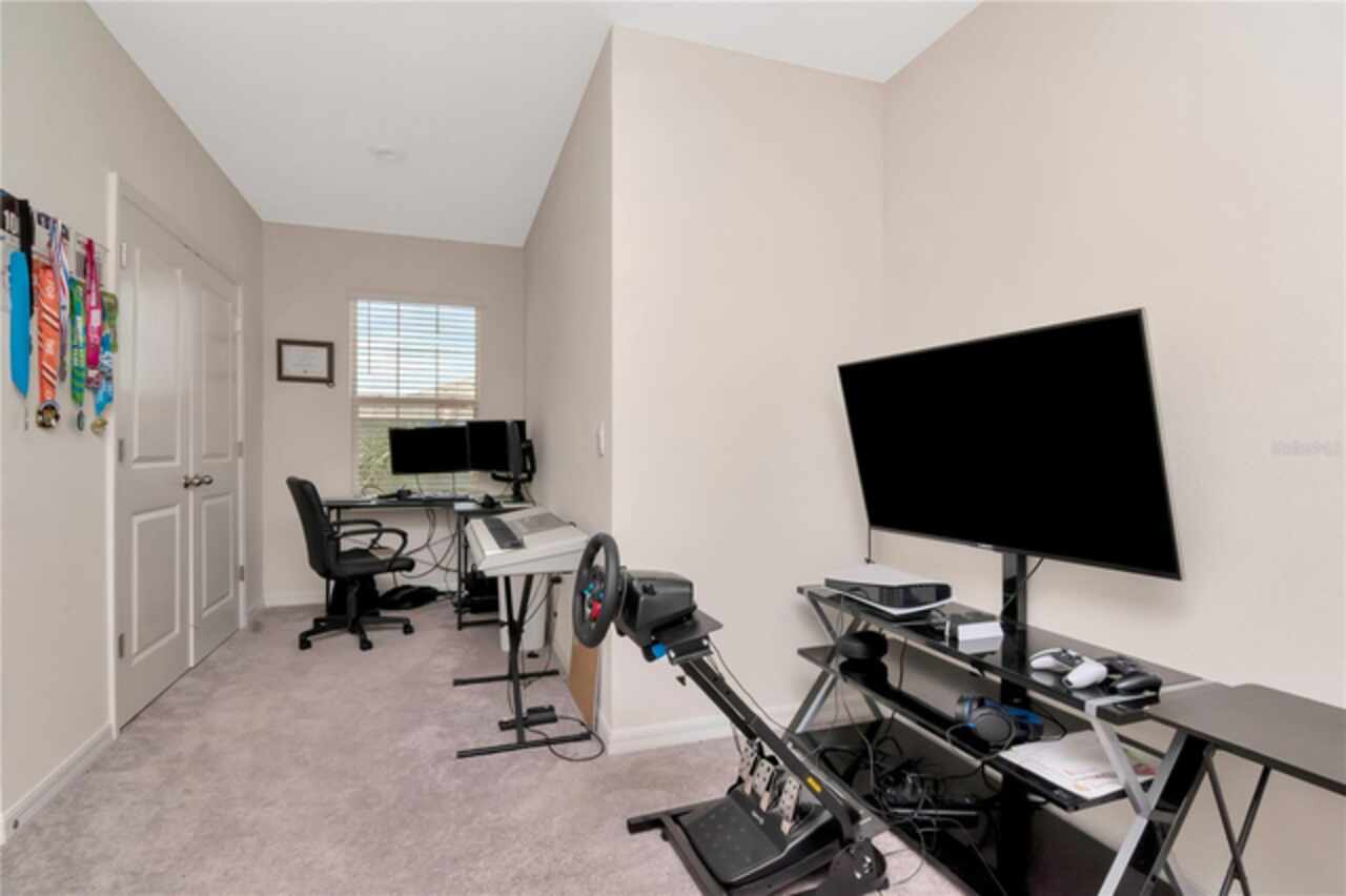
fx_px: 617
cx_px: 673
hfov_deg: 95.0
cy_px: 448
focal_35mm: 16
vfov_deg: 72.0
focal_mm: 11
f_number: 13
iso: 1000
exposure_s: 1/200
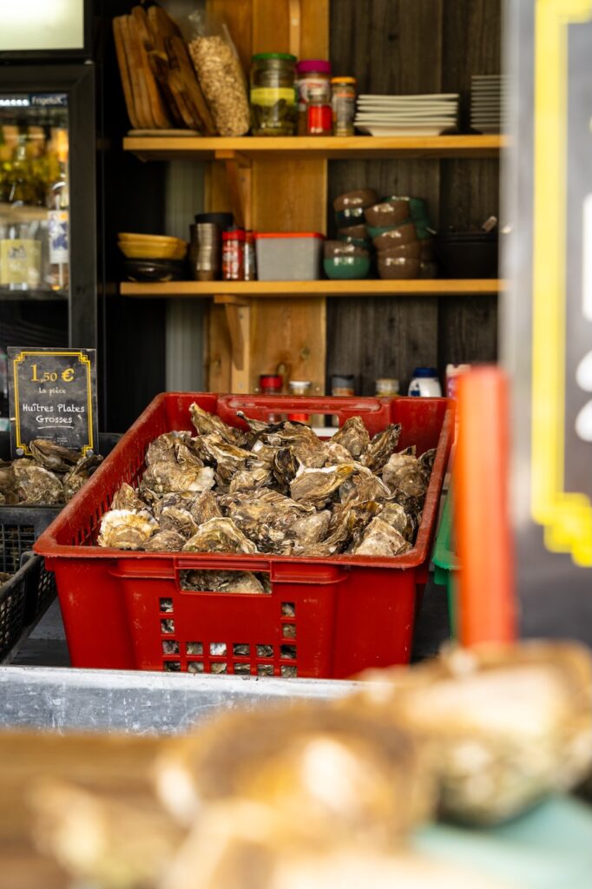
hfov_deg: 19.4
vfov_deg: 28.9
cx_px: 296
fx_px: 1728
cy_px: 444
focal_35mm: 70
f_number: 8
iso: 800
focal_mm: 70
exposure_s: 1/50
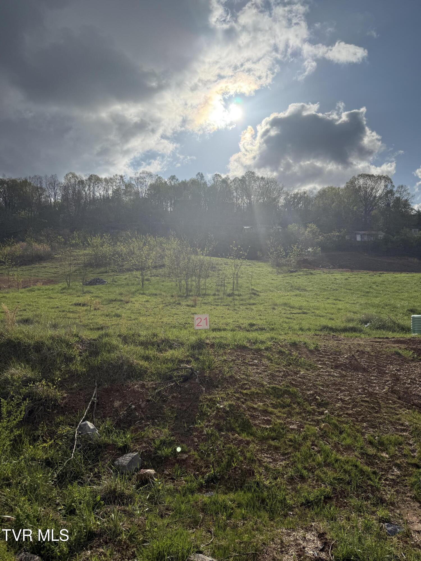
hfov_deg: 56.8
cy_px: 280
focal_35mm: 24
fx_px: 389
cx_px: 210
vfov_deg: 71.6
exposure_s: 1/14286
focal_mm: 6.76
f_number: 1.78
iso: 64
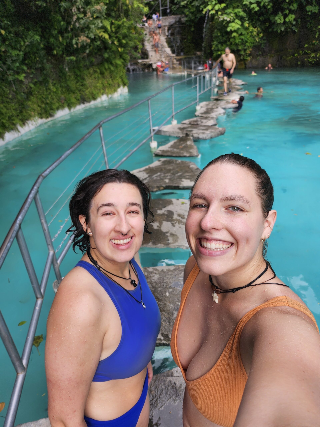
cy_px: 214
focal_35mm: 23
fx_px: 283
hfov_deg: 58.9
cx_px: 160
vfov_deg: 73.9
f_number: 1.8
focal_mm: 5.54
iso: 25
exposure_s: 1/500
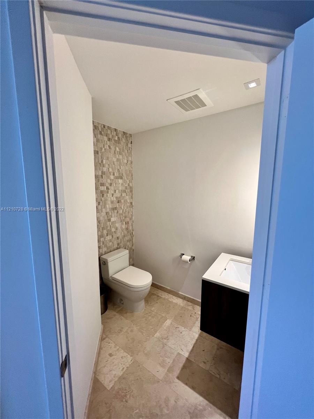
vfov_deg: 106.2
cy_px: 210
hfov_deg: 89.9
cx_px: 157
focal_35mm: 13
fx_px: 157
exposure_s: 1/120
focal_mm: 1.57
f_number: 1.8
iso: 160
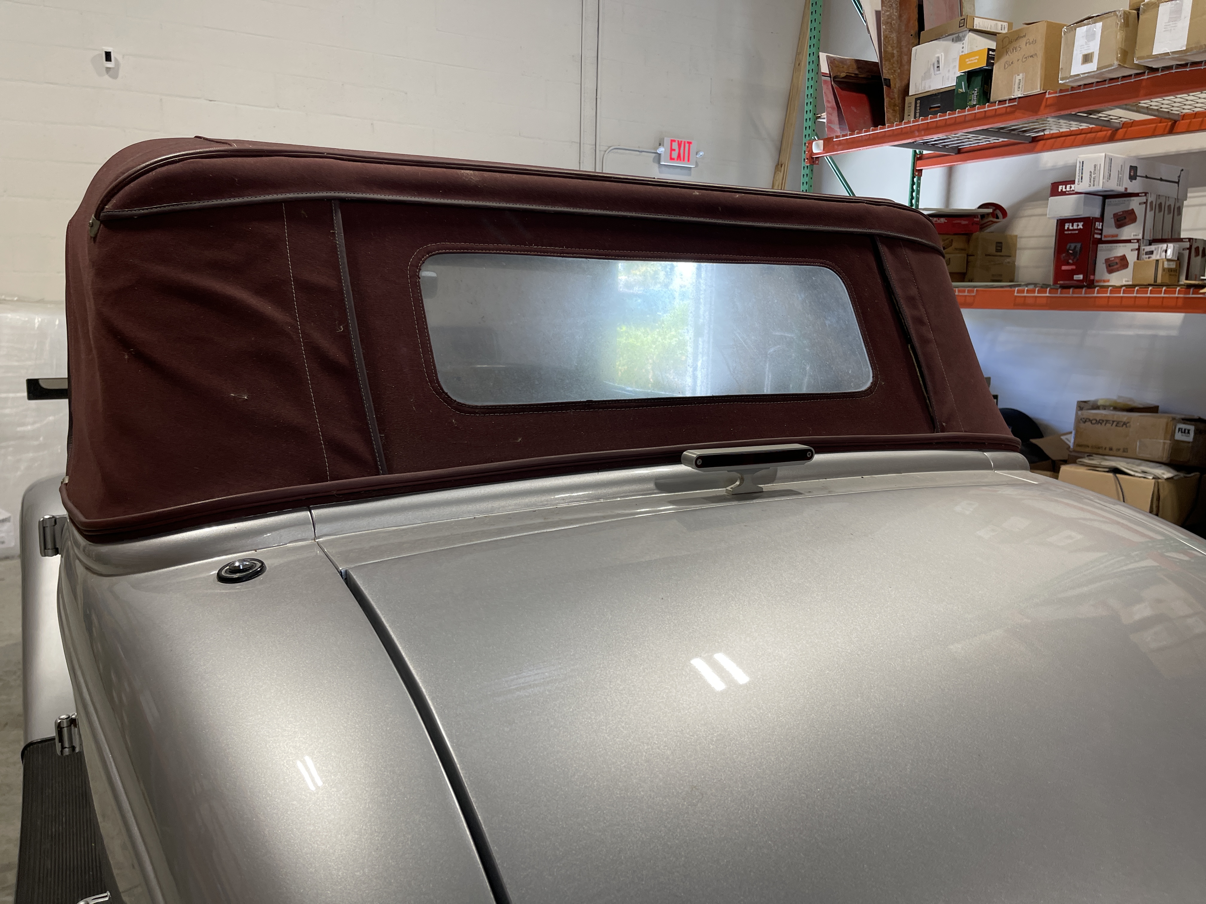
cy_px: 452
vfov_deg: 53.1
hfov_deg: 67.3
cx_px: 603
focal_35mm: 26
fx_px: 906
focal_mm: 5.1
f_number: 1.6
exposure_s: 1/121
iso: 64
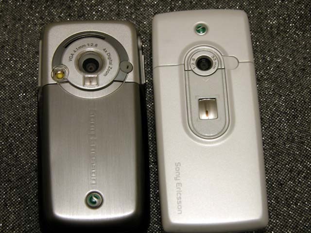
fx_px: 728
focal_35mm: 81
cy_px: 116
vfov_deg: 18.2
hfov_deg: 24.1
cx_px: 156
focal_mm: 21
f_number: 3.5
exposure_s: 1/15.4
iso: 100
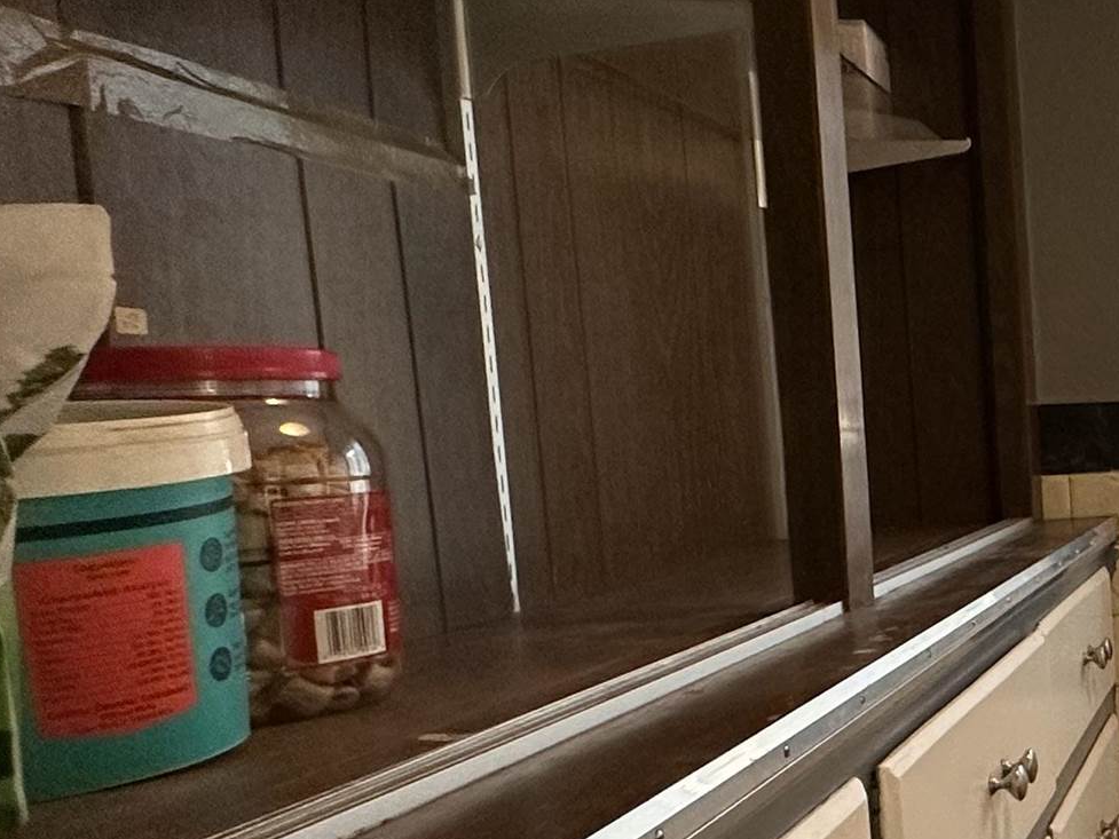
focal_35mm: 44
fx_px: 1423
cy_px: 490
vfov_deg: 32.8
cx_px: 1600
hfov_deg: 29.7
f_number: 2.2
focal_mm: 2.22
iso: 250
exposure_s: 1/120
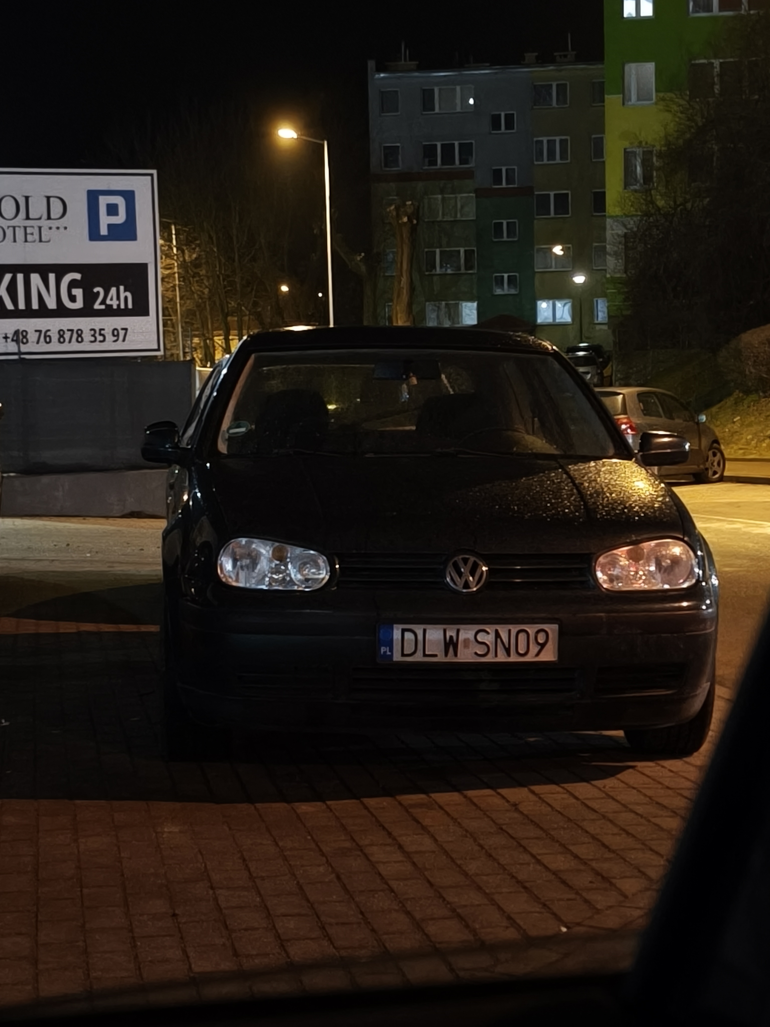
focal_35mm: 71
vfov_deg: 27.4
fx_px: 2106
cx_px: 385
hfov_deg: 20.7
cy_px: 514
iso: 6400
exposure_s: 1/10
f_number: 1.6
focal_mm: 6.57
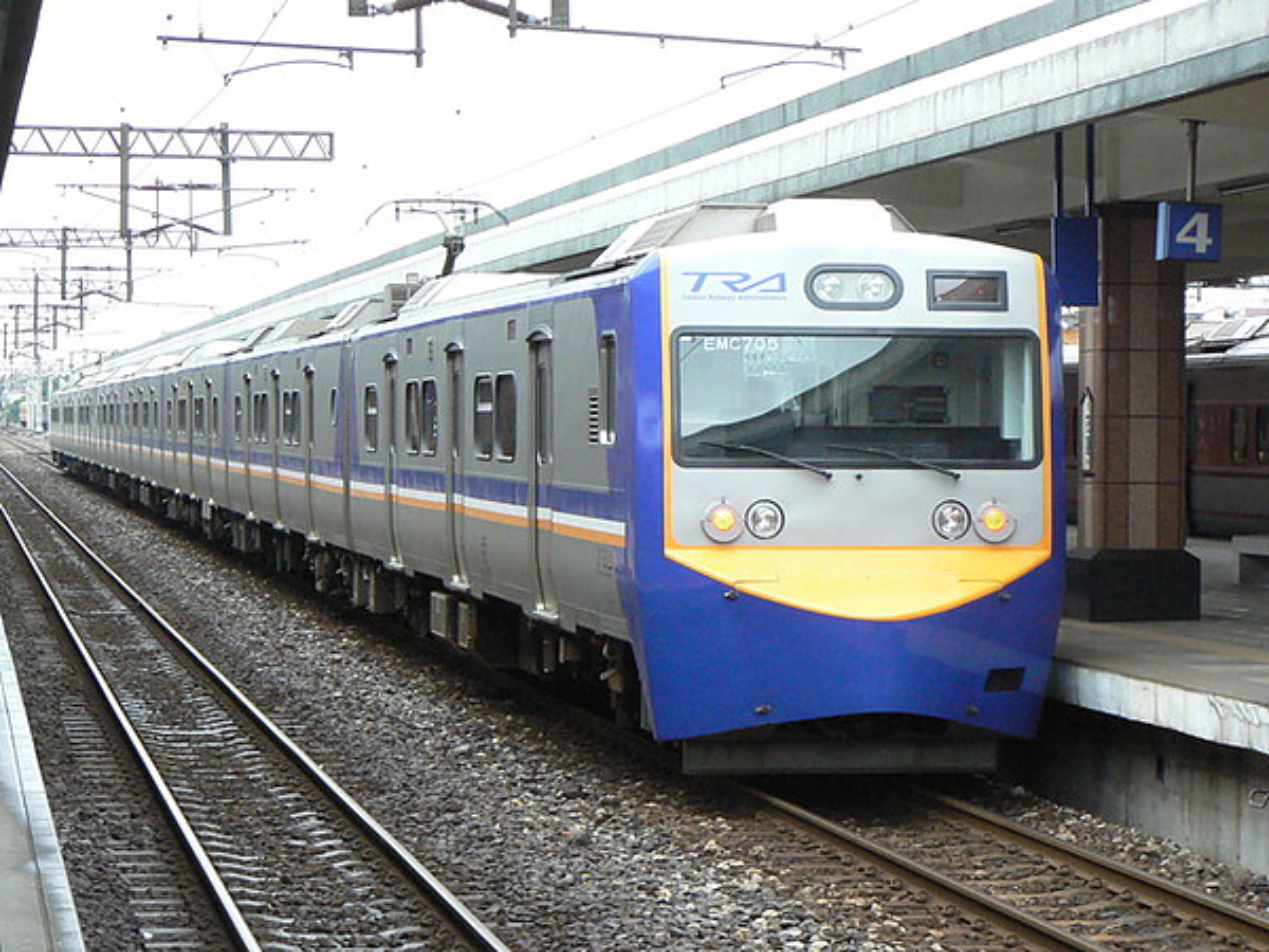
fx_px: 4179
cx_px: 634
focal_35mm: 114
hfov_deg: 17.3
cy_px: 476
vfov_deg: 13.0
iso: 400
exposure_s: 1/80
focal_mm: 19
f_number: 4
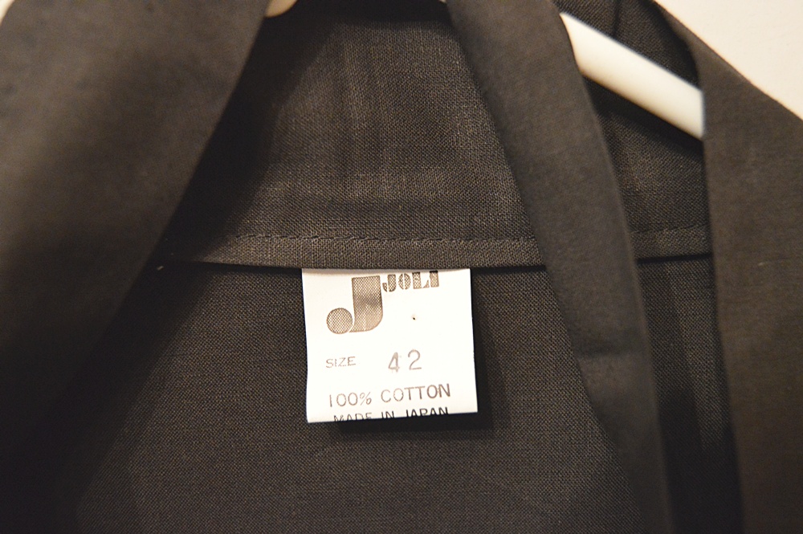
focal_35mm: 39
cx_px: 402
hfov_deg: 49.6
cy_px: 267
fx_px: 869
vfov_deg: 34.2
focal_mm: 26
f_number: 4
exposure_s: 1/20
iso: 3200
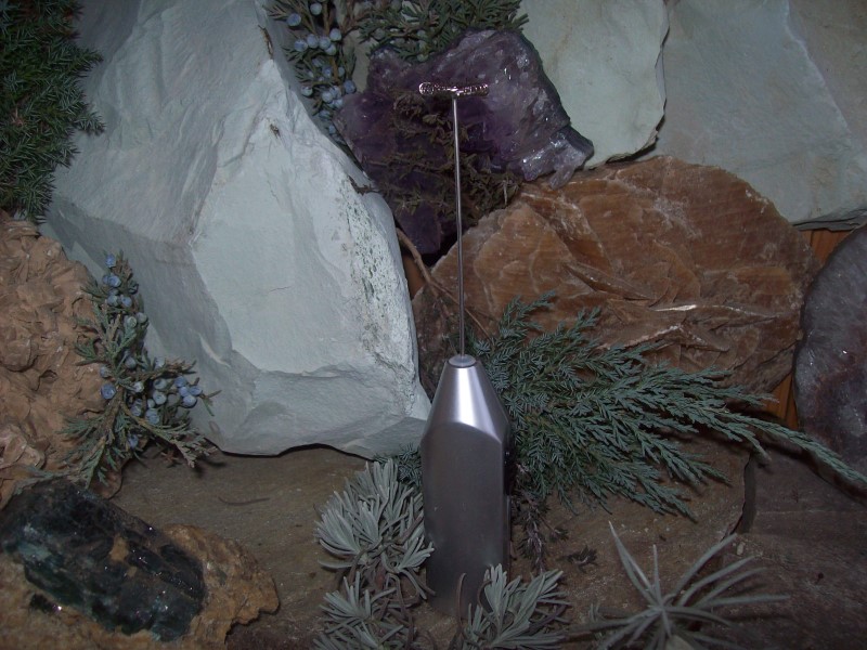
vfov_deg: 39.7
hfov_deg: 51.4
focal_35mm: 36
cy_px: 325
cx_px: 434
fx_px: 902
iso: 80
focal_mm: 6
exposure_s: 1/64
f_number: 2.7
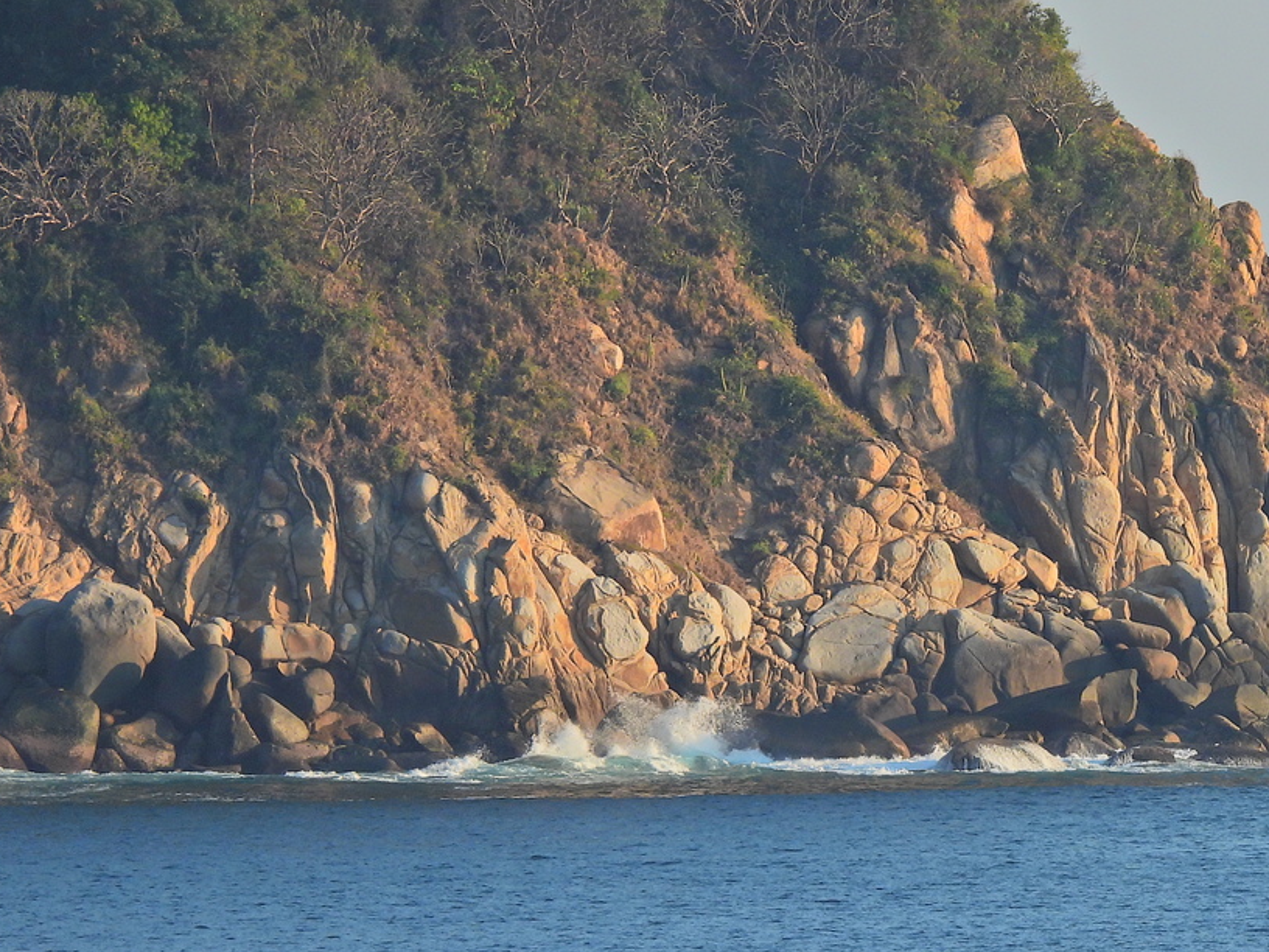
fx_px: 40252
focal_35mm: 1098
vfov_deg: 1.4
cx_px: 922
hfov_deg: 1.8
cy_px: 473
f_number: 5.6
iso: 110
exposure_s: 1/500
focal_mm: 125
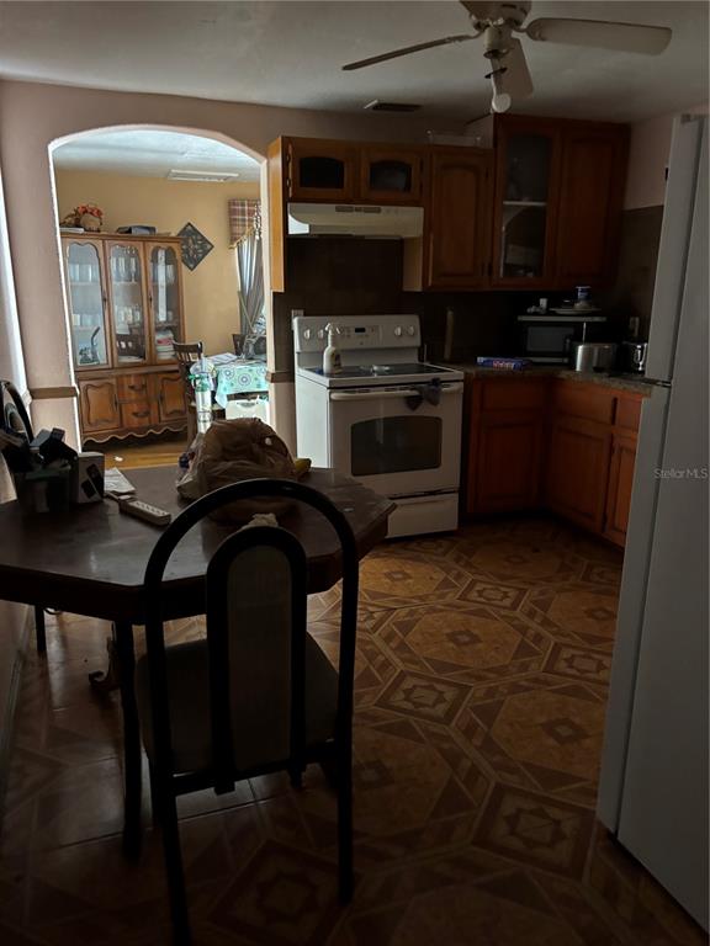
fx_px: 711
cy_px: 473
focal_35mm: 26
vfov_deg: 67.3
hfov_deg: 53.1
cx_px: 355
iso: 800
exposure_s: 1/30
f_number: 1.6
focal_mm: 5.96
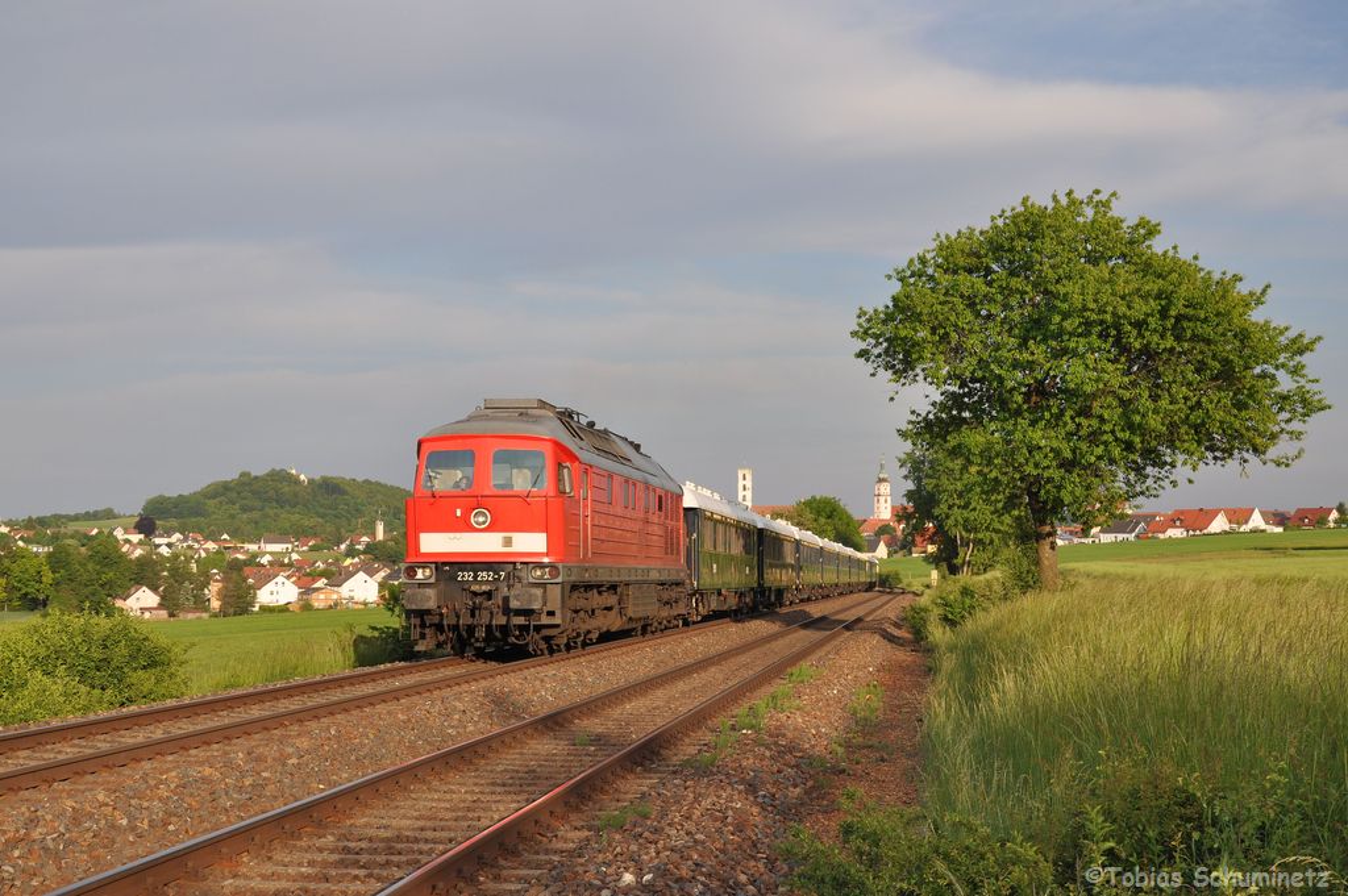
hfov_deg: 35.1
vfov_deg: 23.7
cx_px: 674
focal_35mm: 57
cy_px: 448
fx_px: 2133
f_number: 8
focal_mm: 38
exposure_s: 1/500
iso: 320
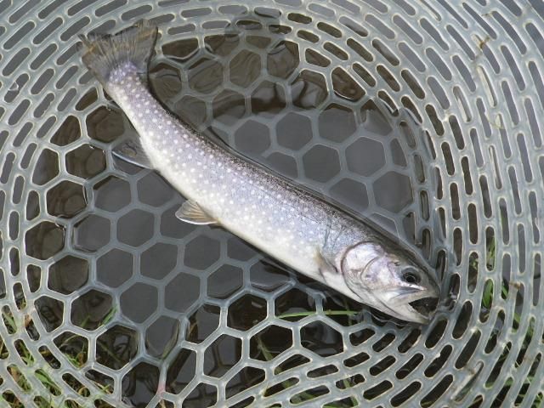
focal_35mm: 28
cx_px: 272
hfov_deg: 63.4
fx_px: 440
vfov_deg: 49.7
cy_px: 204
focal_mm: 5
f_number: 3.5
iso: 80
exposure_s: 1/50
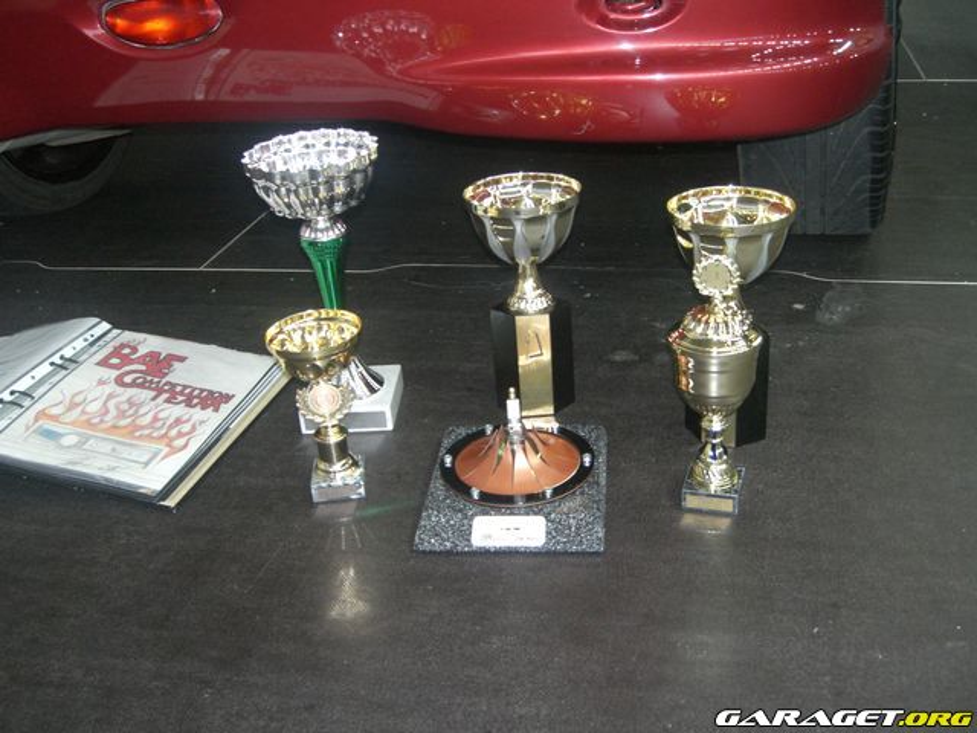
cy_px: 366
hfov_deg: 49.0
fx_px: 1073
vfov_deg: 37.7
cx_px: 488
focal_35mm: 38
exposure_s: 1/60
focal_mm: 7.9
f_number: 2.8
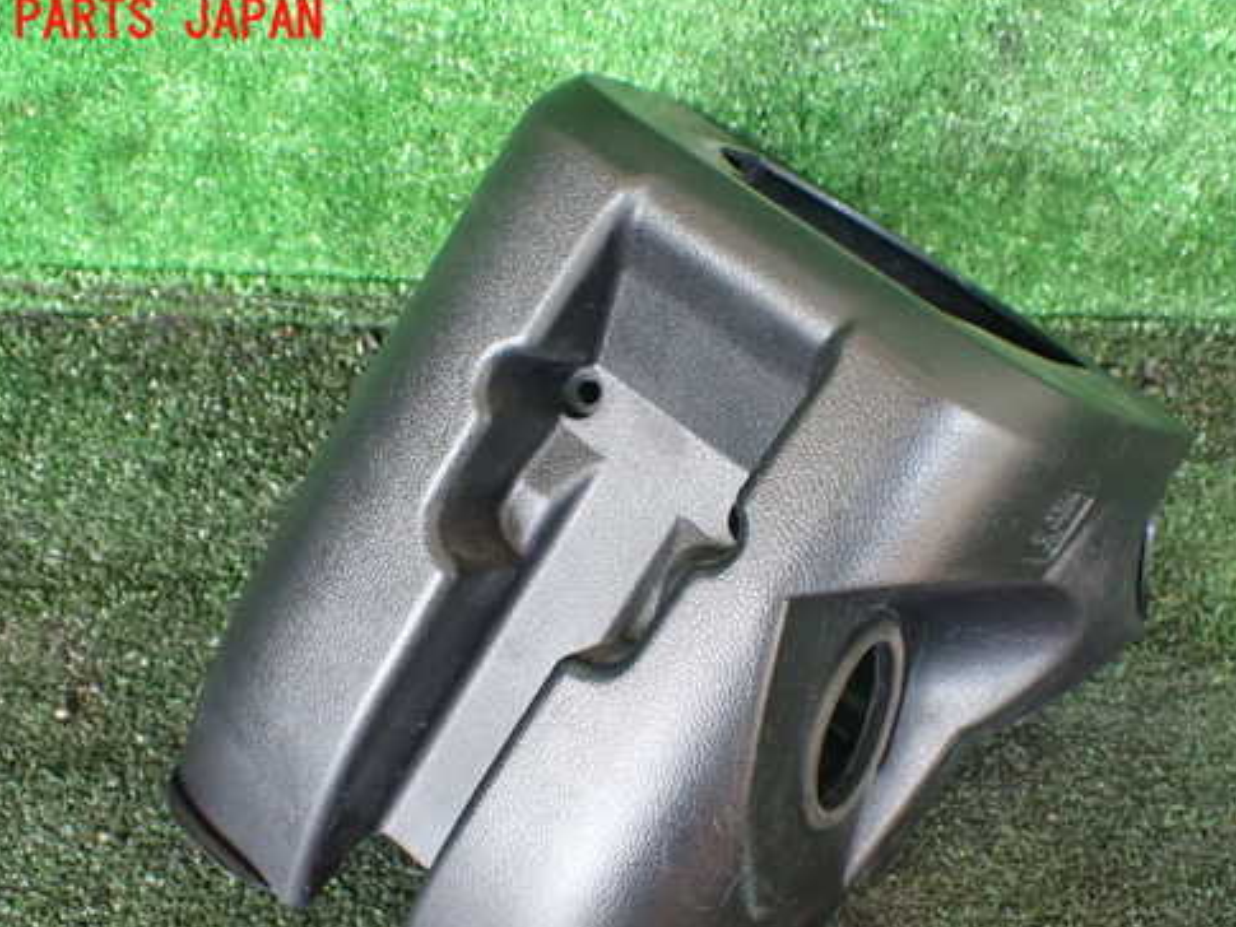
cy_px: 563
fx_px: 1679
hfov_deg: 40.4
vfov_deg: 30.8
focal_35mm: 47
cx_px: 624
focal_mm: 6.83
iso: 800
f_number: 2.7
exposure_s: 1/125
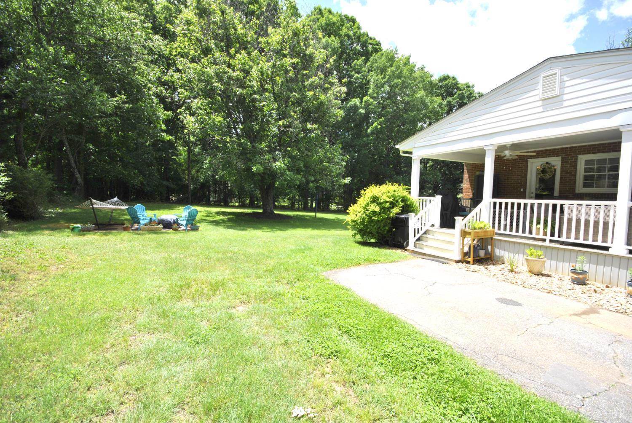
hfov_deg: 100.3
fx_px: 264
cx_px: 316
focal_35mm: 15
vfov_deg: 77.5
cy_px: 212
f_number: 8
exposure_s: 1/250
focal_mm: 10
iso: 100
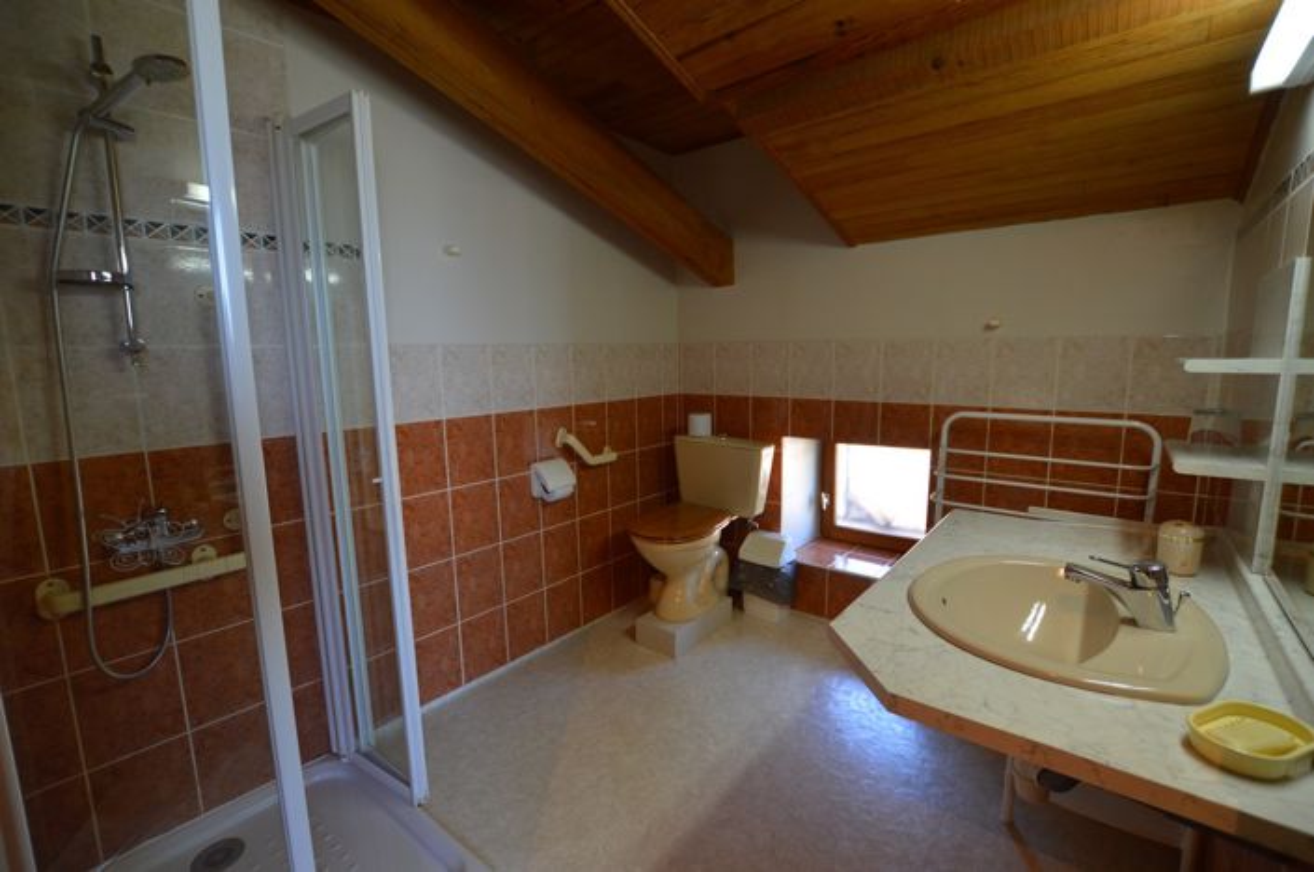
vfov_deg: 77.2
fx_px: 547
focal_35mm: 15
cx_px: 657
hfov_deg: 100.5
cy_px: 436
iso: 640
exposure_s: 1/60
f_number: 3.5
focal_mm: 10
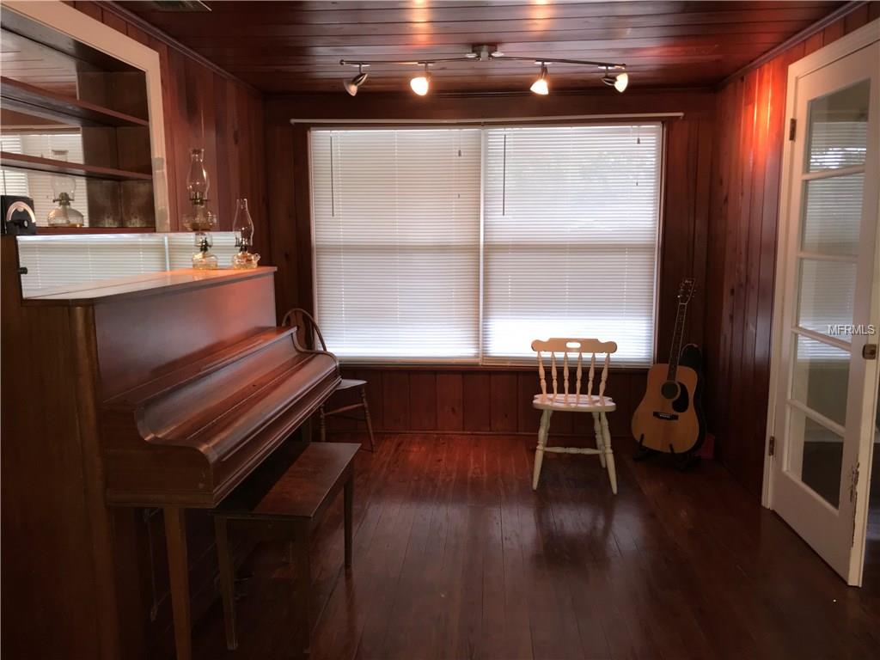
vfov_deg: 49.7
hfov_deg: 63.4
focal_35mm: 28
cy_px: 330
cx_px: 440
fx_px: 712
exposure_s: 1/17
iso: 40
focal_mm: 3.99
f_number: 1.8
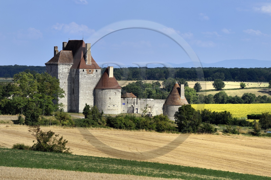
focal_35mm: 200
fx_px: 1504
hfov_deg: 10.3
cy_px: 90
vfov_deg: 6.9
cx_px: 136
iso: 250
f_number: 13
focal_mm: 200
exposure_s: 1/250
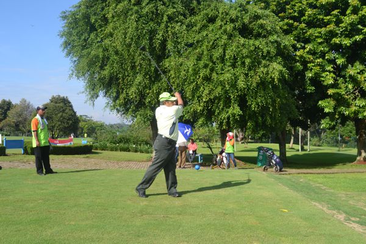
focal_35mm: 39
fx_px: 396
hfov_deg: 49.6
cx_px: 183
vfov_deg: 34.2
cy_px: 122
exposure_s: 1/200
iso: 100
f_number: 7.1
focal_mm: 26
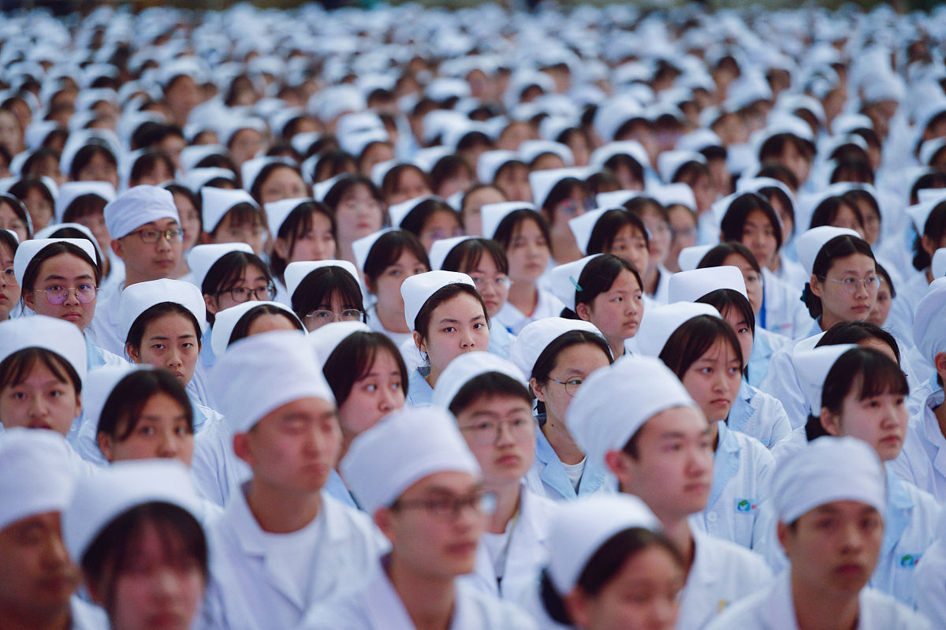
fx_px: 5253
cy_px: 315
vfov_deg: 6.9
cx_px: 473
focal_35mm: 200
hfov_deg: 10.3
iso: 2000
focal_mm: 200
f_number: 2.8
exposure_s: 1/500
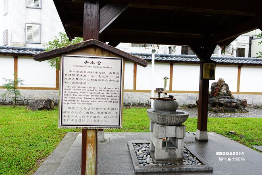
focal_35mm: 24
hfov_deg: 73.8
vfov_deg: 53.1
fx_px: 175
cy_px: 88
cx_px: 131
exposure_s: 1/160
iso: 125
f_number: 4
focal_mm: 8.8
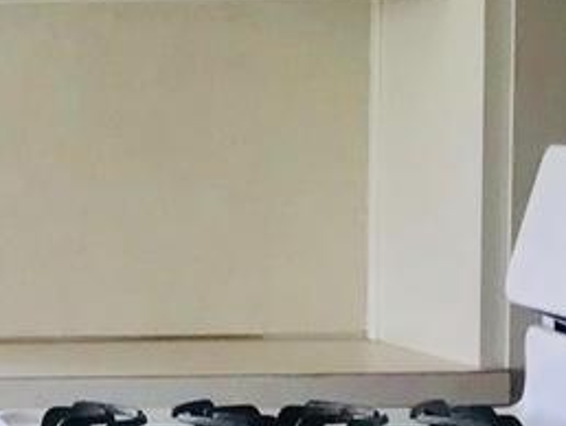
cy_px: 408
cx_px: -755
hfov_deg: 8.2
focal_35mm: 222
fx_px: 3633
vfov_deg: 6.7
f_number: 1.8
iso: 25
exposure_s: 1/60
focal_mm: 3.99
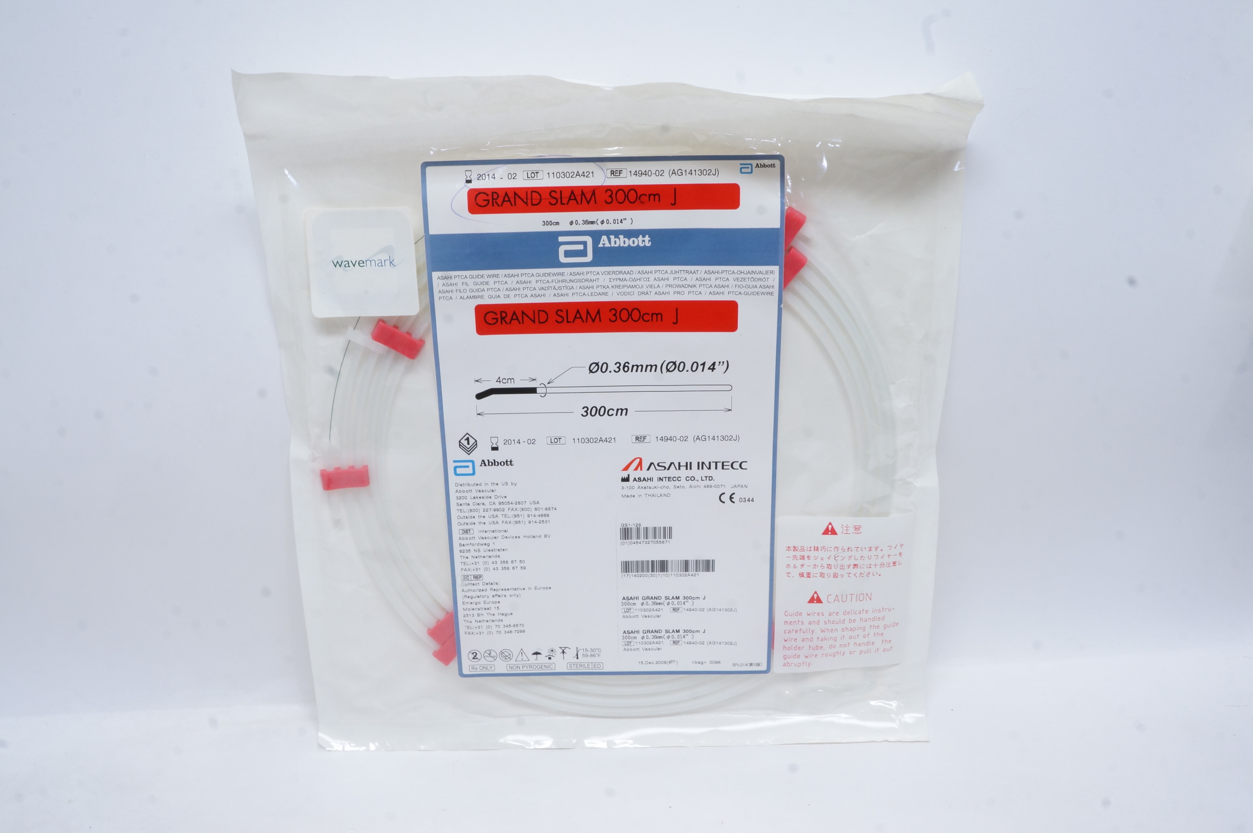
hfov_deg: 59.5
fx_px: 1095
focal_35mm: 32
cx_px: 626
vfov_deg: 41.6
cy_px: 416
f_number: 20
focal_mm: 21
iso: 800
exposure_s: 1/6
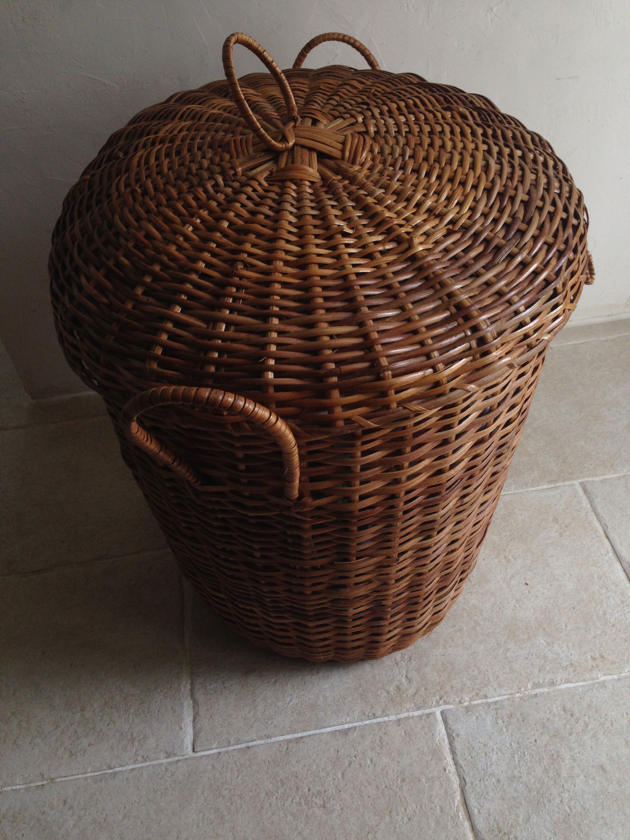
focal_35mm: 33
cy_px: 420
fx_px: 801
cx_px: 315
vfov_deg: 55.4
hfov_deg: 42.9
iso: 64
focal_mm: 4.12
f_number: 2.4
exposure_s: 1/60
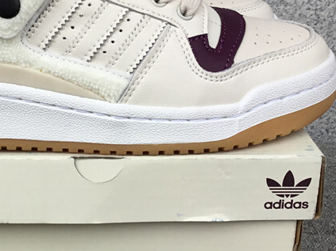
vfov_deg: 22.2
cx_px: 86
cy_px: 117
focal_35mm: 66
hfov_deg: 29.0
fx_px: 640
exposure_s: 1/100
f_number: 2.4
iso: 25
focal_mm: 3.3
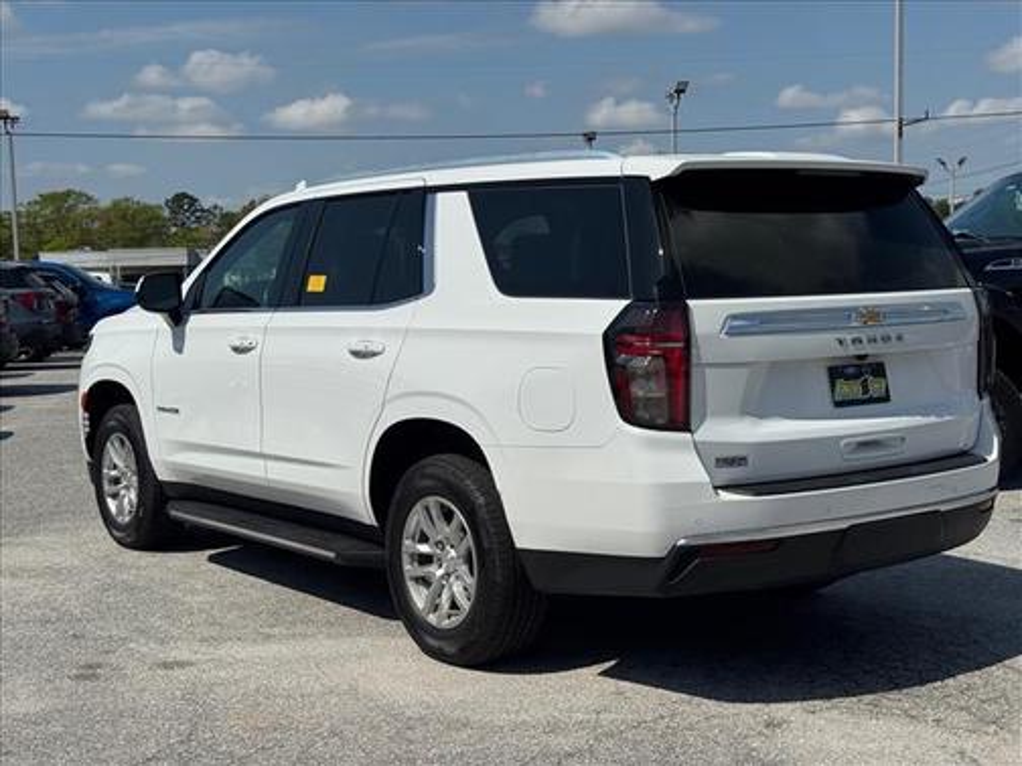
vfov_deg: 30.3
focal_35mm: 48
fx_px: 1417
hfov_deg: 39.7
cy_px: 383
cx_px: 511
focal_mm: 6.76
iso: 80
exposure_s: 1/15385
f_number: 1.78
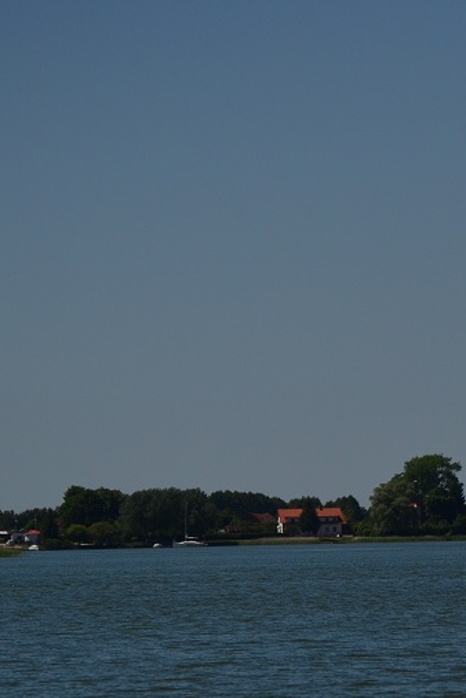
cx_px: 608
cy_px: 417
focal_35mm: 325
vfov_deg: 6.3
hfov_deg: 4.2
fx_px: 6310
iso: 320
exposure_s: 1/8000
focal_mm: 110
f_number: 4.5
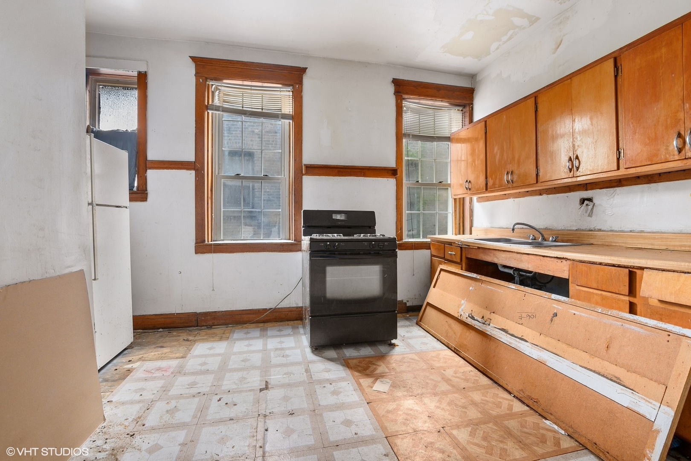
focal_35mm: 15
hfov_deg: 100.4
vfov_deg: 77.3
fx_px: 288
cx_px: 346
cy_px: 230
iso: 250
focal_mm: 10
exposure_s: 10
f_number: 7.1
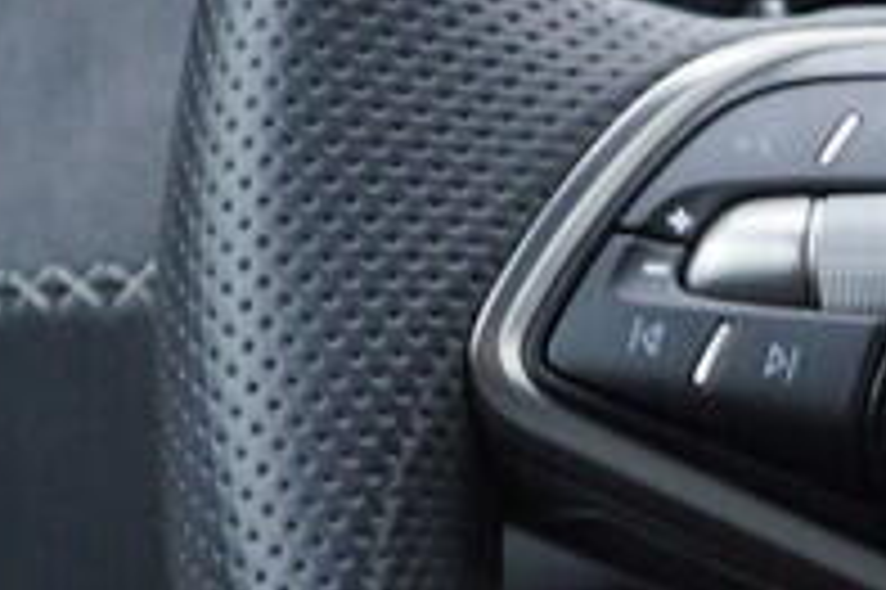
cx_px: 1511
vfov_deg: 5.2
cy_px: 486
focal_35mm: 263
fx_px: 6467
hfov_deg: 7.6
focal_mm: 24
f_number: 2.8
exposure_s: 1/40
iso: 125
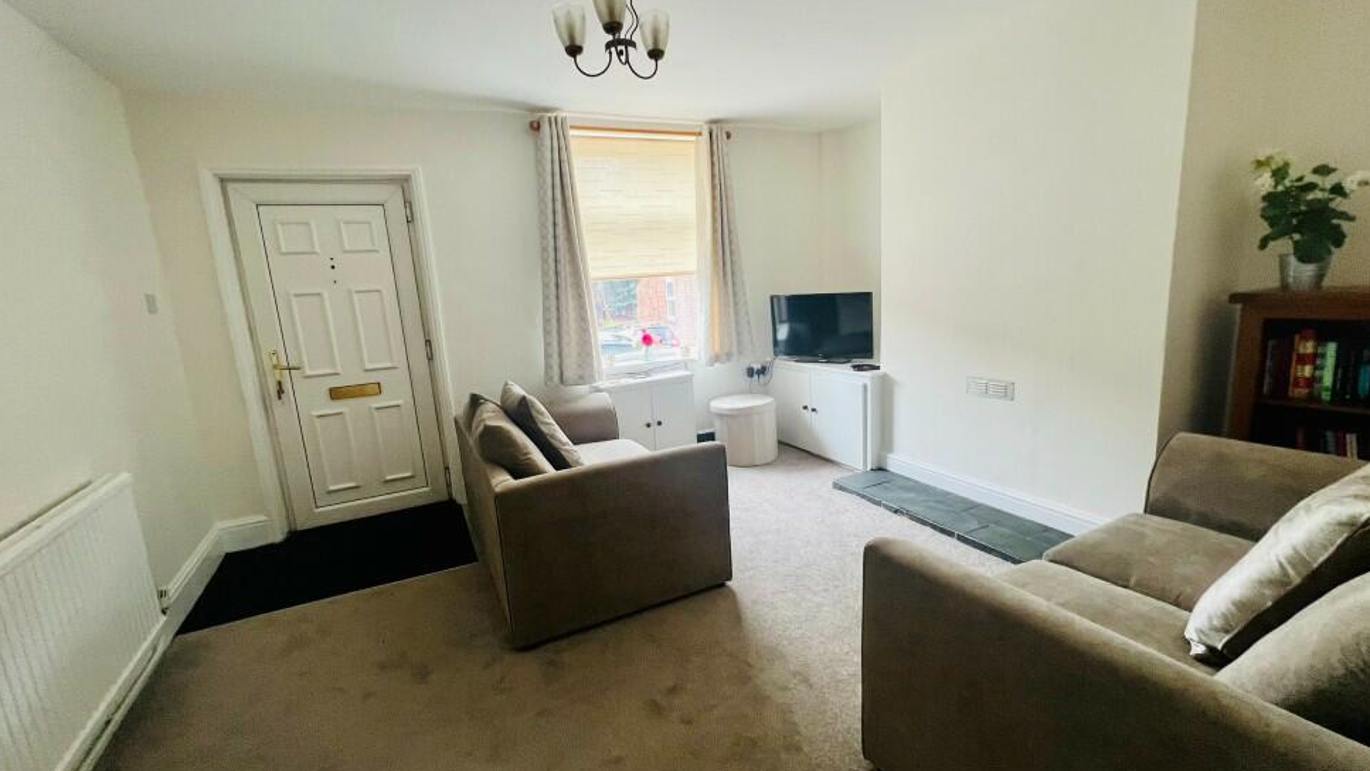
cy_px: 394
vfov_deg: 70.5
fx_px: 545
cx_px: 683
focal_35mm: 15
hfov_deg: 103.0
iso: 200
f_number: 1.8
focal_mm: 1.57
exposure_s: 1/50
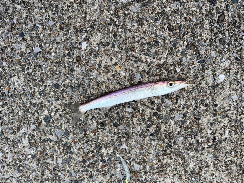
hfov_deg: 67.3
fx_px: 183
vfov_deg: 53.1
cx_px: 122
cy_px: 92
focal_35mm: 26
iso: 50
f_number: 1.5
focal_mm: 5.7
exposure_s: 1/482
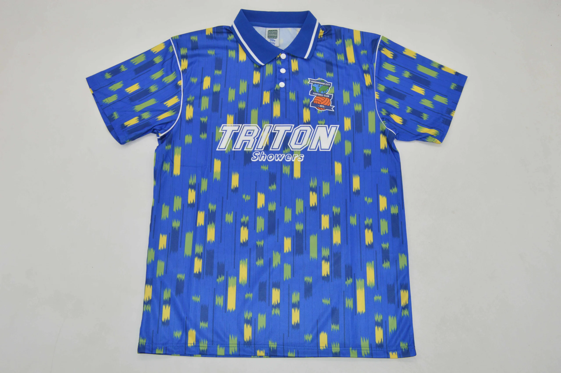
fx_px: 514
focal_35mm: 33
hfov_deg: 57.3
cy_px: 186
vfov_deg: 39.9
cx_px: 280
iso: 400
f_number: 9
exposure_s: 1/200
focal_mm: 22
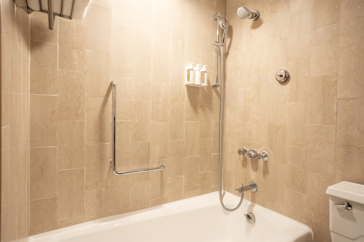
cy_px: 121
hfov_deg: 84.0
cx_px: 182
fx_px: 202
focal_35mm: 20
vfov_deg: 61.9
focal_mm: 20
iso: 125
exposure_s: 1
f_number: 8
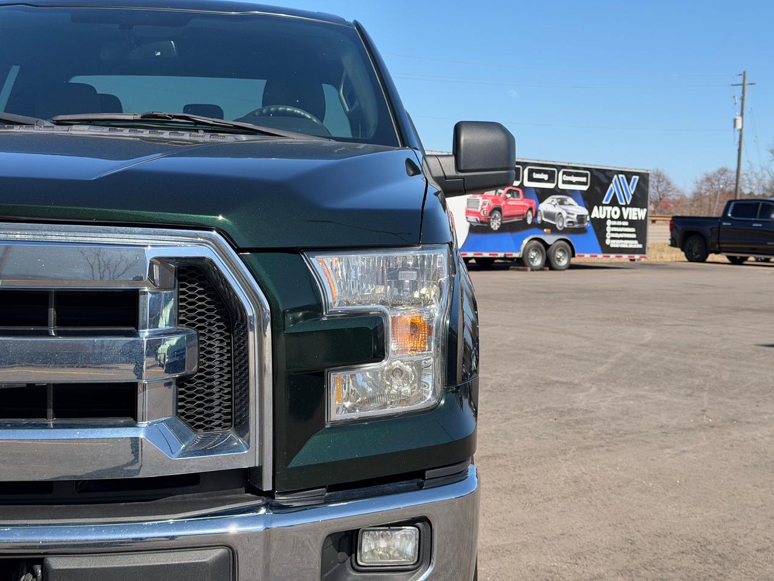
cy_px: 290
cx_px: 387
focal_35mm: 48
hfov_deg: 39.7
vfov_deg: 30.3
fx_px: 1073
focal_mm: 6.76
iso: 80
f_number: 1.78
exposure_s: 1/3891
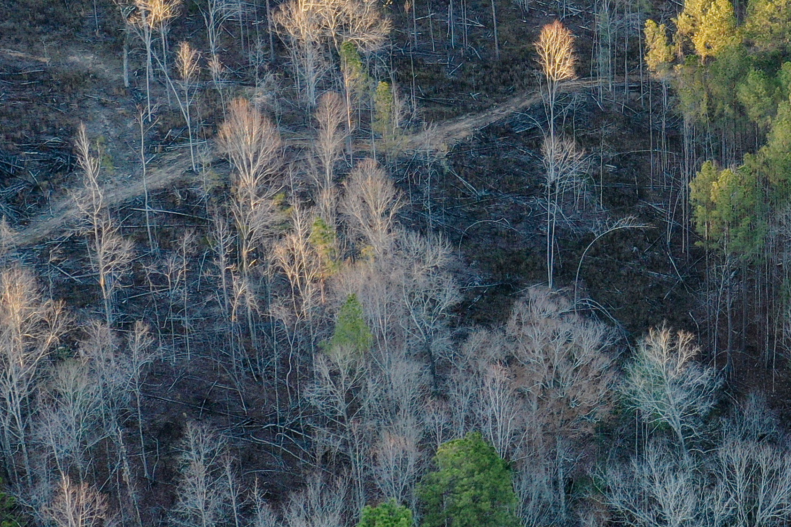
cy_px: 42
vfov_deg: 14.8
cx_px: 943
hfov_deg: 20.9
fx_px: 1999
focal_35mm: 91
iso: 100
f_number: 5.6
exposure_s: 1/30
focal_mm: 10.26
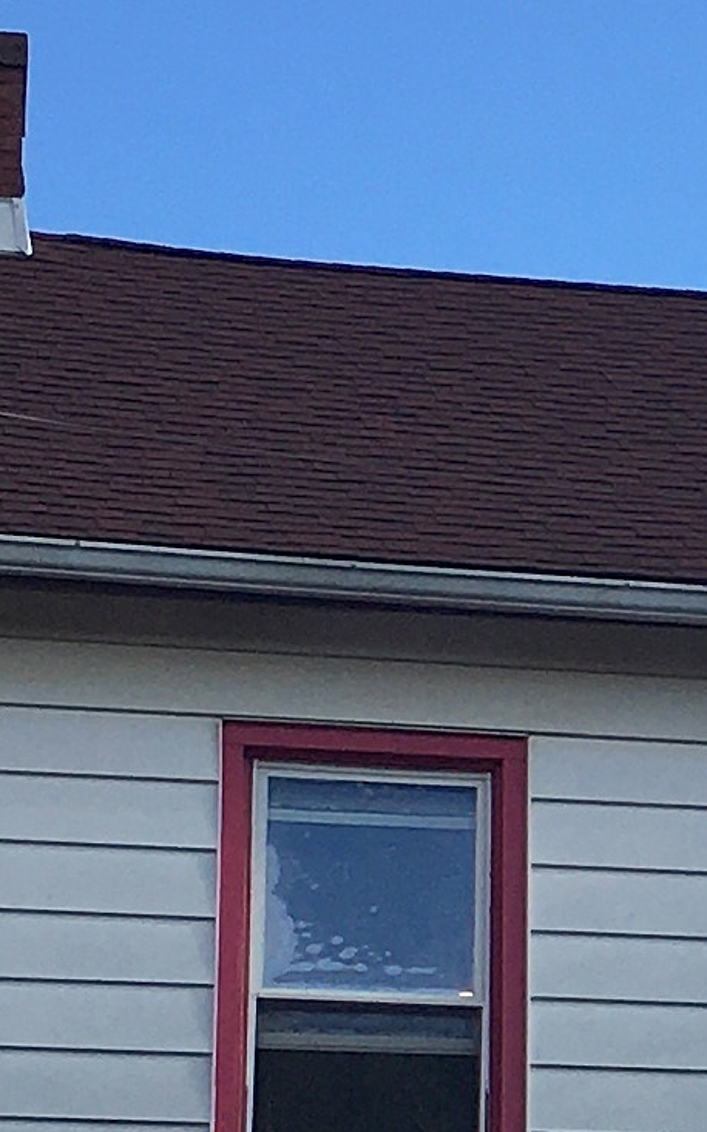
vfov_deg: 12.3
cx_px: 1703
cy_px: 978
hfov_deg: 7.3
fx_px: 5211
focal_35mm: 169
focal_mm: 4.15
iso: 25
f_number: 2.2
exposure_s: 1/999
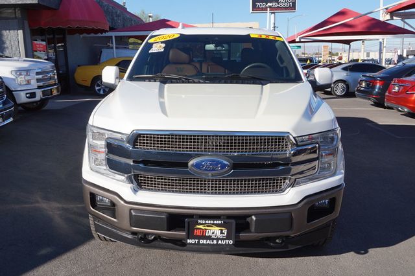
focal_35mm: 33
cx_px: 208
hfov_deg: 57.2
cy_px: 138
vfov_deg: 39.9
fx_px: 380
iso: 100
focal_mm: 22
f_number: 11
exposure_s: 1/125
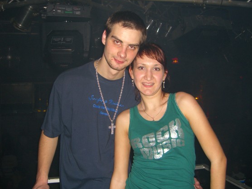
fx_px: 298
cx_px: 121
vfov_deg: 35.1
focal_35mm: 41
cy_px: 92
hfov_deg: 45.8
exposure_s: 1/60
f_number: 2.8
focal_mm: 7.9
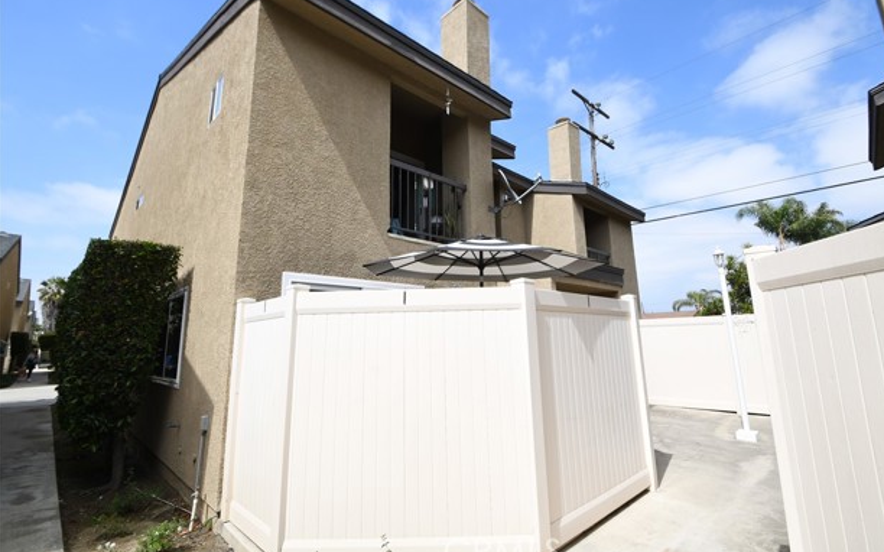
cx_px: 461
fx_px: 385
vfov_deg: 71.2
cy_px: 264
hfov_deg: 97.8
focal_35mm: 16
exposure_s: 1/400
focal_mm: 10
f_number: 6.3
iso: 100
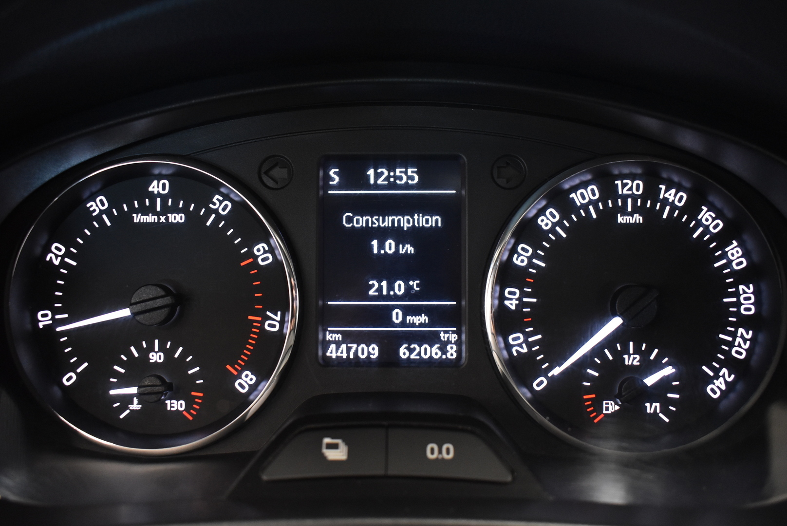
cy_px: 263
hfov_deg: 57.2
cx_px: 394
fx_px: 722
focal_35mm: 33
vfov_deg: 40.0
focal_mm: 22
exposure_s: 1/30
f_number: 3.8
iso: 2000
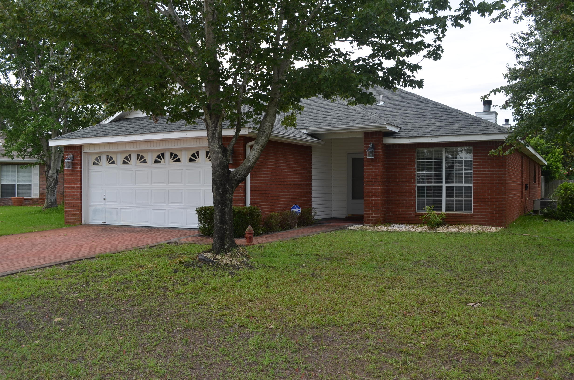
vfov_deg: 39.8
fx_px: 525
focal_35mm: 33
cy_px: 190
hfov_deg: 57.3
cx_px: 287
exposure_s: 1/200
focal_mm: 22
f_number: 7.1
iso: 100
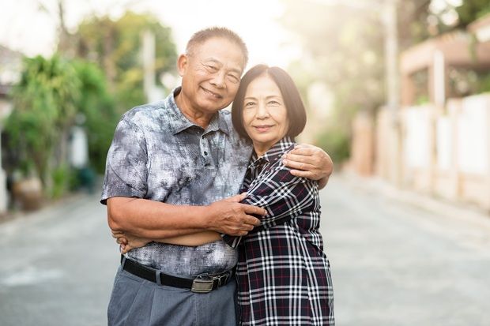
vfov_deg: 16.1
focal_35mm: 85
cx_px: 245
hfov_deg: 23.9
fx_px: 1157
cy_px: 163
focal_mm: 85
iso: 400
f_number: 2.5
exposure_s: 1/320
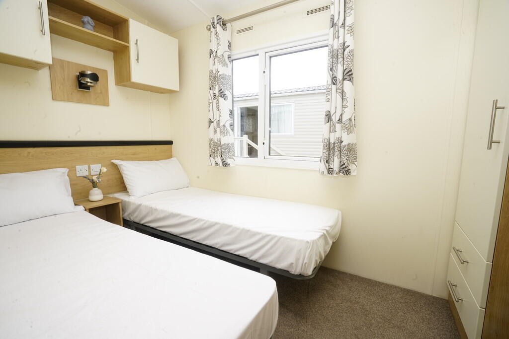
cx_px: 254
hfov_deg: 96.7
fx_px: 226
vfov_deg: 73.8
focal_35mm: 16
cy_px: 170
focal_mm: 16
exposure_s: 1/60
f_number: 18
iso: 1000
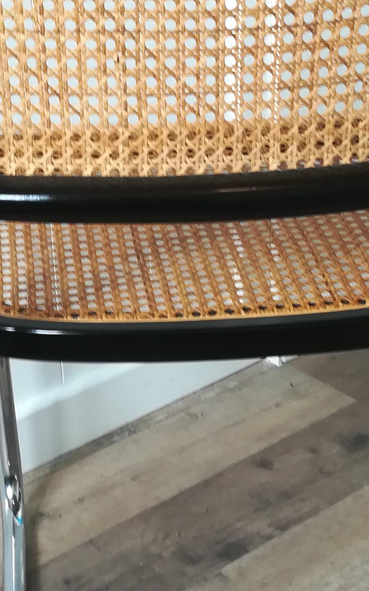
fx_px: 1304
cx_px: 232
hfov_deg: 16.1
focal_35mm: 81
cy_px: 285
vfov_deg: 25.5
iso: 100
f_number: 2.2
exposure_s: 1/30
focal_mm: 3.83
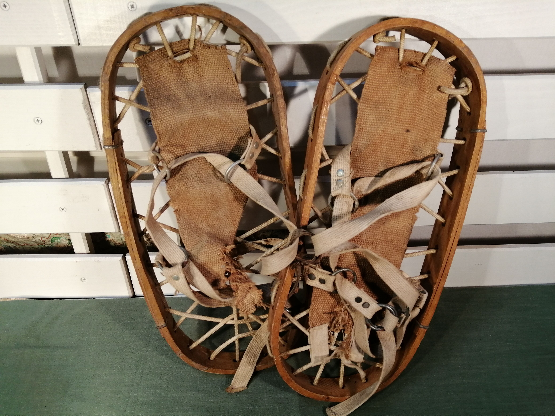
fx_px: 417
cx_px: 278
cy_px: 208
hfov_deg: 67.3
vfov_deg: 53.1
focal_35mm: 26
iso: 64
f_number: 1.8
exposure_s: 1/50
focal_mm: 3.46
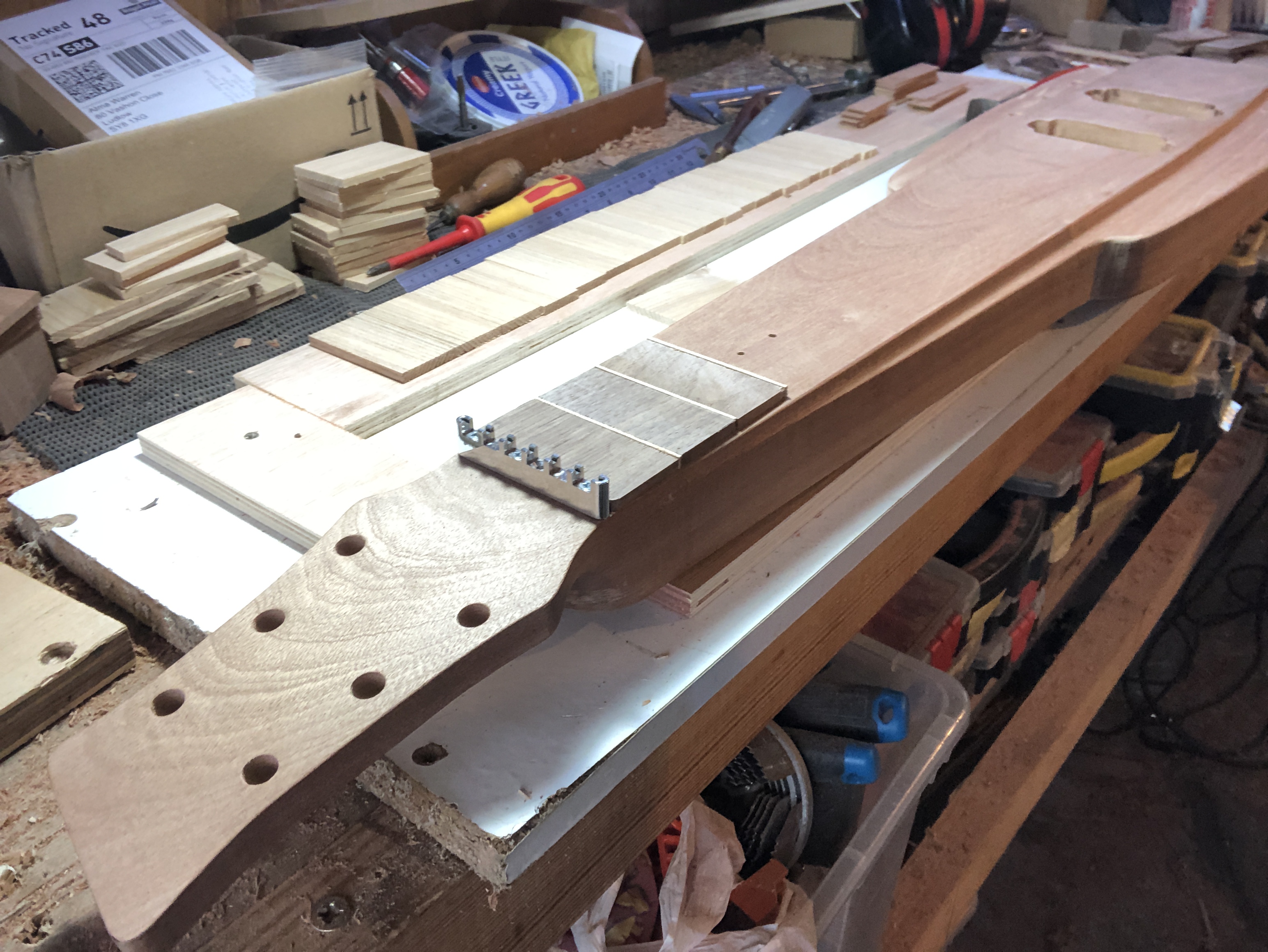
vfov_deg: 44.2
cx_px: 634
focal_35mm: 32
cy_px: 476
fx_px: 1173
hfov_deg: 56.8
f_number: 2.2
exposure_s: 1/60
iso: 160
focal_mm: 2.87
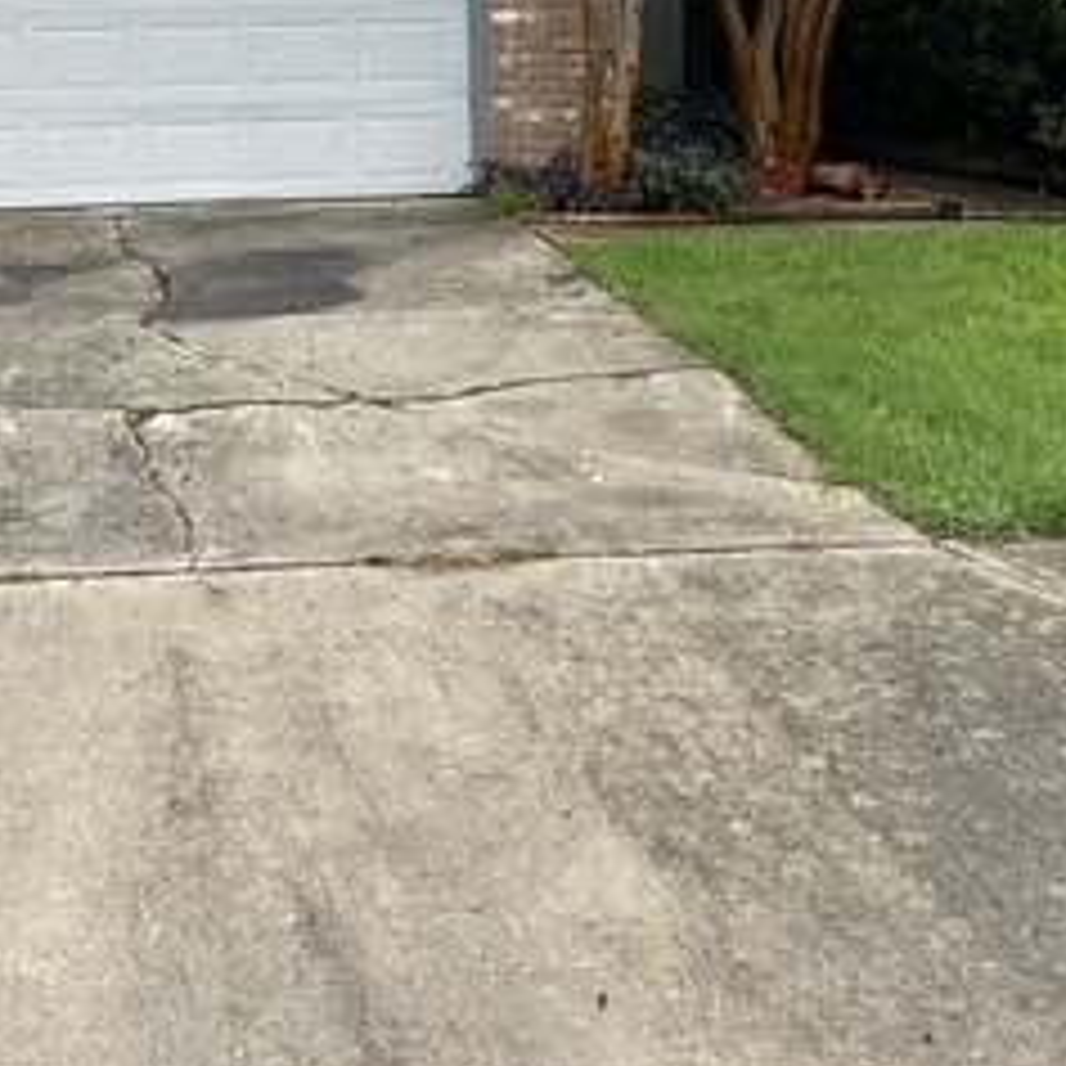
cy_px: 49
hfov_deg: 27.4
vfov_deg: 26.5
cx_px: 283
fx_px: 2160
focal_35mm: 62
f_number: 1.8
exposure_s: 1/858
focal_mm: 4.25
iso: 32
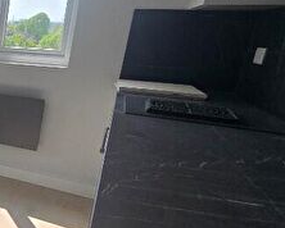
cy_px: 116
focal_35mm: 40
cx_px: -148
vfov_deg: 37.4
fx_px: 338
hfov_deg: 28.4
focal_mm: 2.2
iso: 50
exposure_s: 1/981
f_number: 2.2
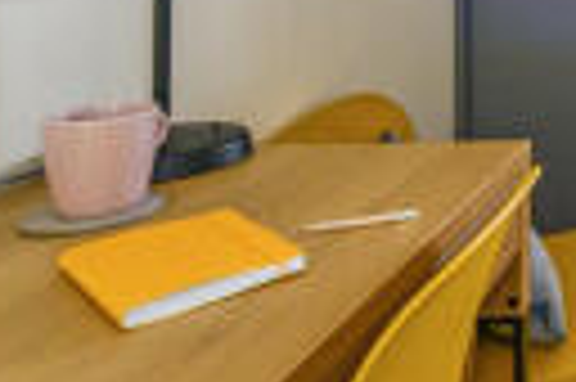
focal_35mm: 52
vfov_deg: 23.1
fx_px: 831
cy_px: -110
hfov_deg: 28.0
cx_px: 828
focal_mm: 14
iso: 400
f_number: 8
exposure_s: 1/1.6
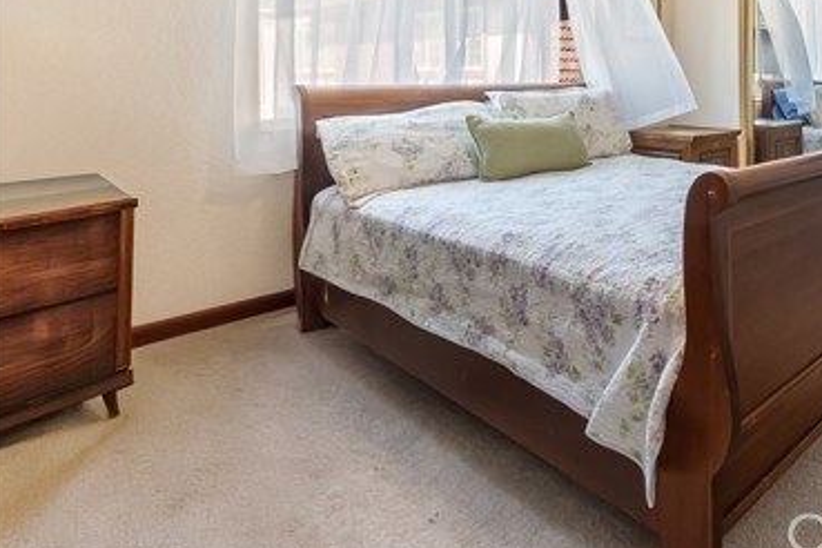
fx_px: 594
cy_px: 90
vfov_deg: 46.3
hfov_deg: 61.1
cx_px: 704
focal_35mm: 26
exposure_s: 1/5
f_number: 8
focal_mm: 10
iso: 400
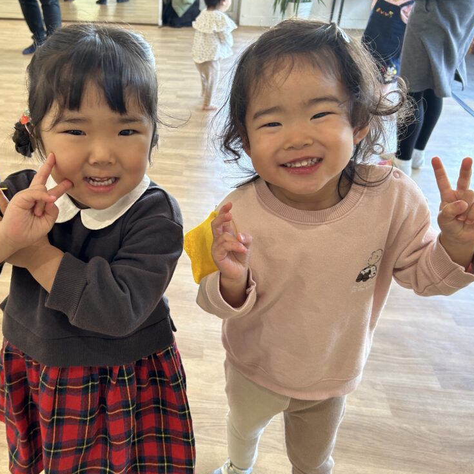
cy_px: 240
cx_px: 150
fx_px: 496
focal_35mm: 32
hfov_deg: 50.0
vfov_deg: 51.1
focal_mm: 5.7
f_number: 1.5
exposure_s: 1/50
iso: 100
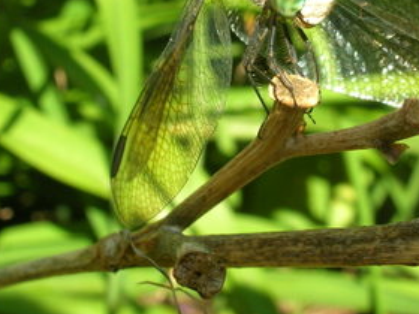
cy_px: 71
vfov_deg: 17.9
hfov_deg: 23.8
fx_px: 993
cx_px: 259
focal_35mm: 82
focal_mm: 7.7
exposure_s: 1/78.3
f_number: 5.4
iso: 50
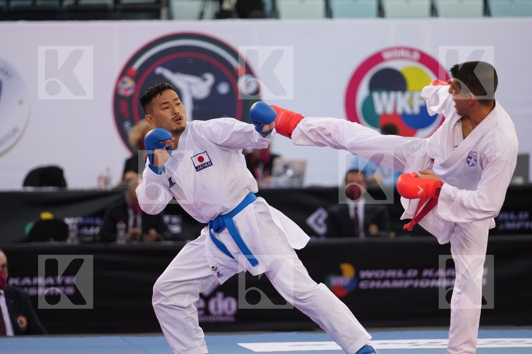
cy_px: 177
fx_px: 4433
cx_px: 266
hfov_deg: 6.9
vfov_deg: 4.6
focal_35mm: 300
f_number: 2.8
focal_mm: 200
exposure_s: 1/1000
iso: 2500
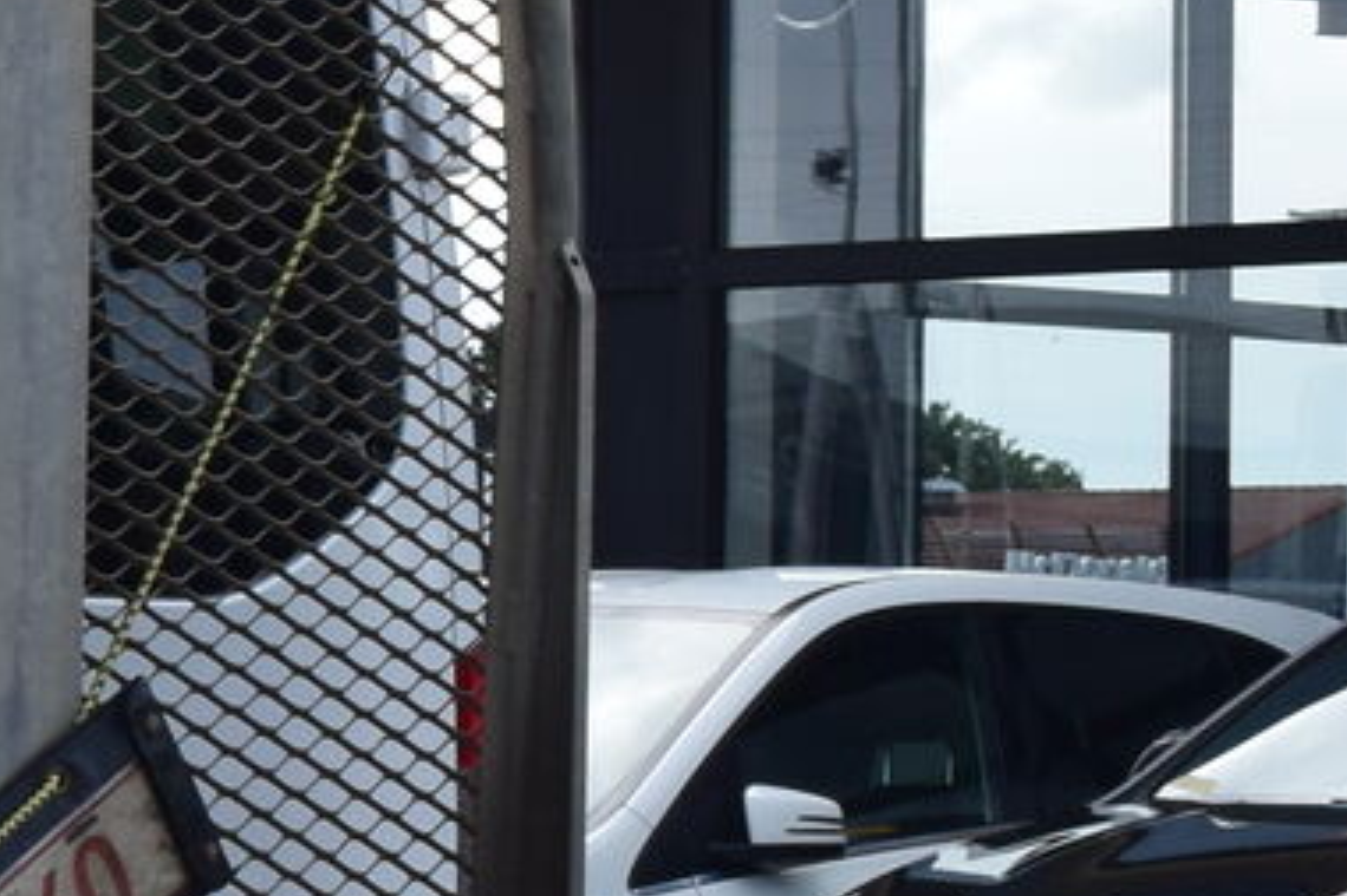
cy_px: 662
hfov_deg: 9.1
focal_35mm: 205
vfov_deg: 6.7
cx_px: -1833
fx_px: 7649
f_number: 11
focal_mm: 27
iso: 400
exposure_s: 1/400
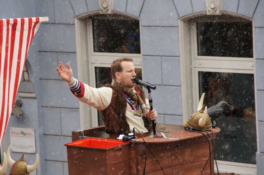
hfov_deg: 10.2
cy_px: 88
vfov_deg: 6.8
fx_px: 1483
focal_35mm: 202
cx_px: 132
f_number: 6.3
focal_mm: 135
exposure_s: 1/125
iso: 1600
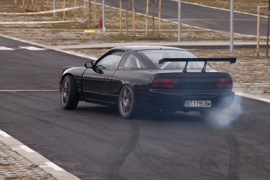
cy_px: 90
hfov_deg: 9.2
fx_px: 1685
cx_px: 135
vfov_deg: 6.1
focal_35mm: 225
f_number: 10
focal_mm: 150
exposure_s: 1/160
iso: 400
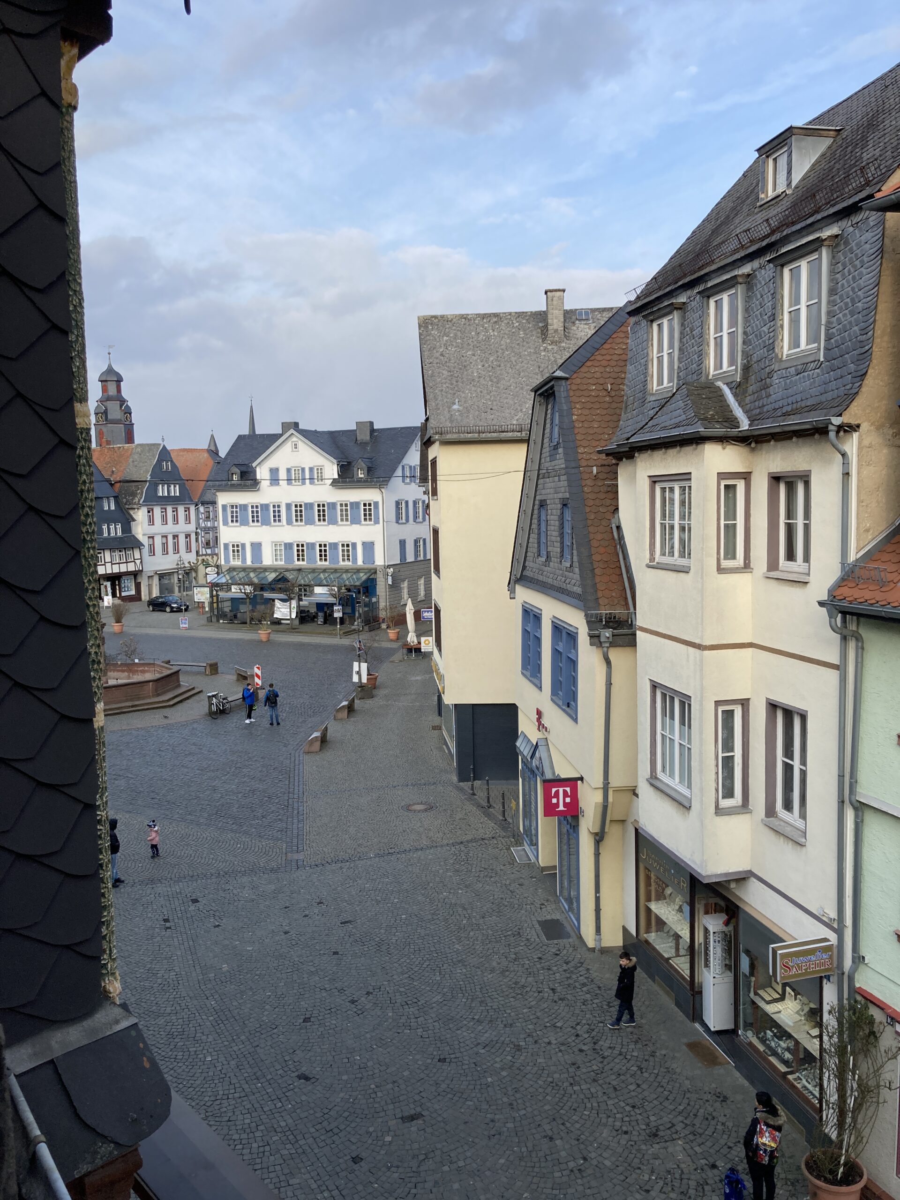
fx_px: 971
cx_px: 450
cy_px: 600
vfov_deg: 63.4
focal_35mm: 28
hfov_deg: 49.7
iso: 20
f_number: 1.8
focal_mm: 3.99
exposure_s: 1/727
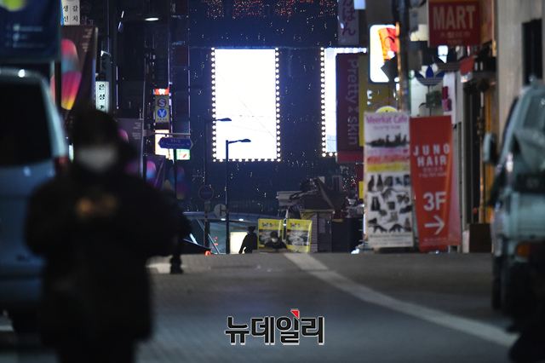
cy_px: 182
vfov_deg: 3.4
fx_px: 6052
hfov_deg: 5.2
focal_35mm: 400
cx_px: 272
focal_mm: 400
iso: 8000
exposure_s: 1/160
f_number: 6.3
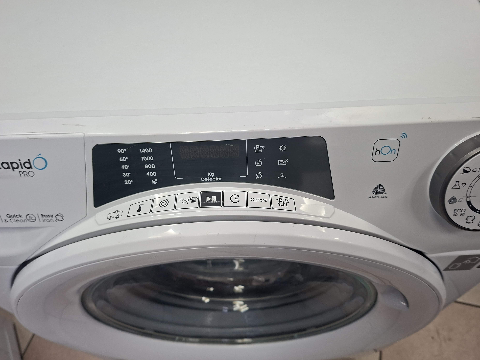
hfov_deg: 69.4
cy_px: 185
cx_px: 235
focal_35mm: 25
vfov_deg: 54.9
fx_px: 347
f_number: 1.8
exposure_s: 1/100
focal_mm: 5.54
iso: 200
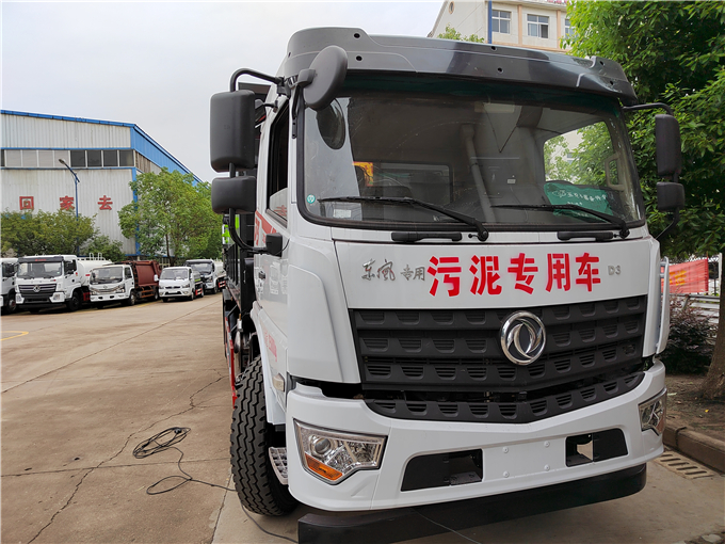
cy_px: 272
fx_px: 482
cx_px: 362
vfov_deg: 58.9
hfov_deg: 73.9
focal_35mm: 23
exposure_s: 1/144
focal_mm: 5.52
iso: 100
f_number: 1.9
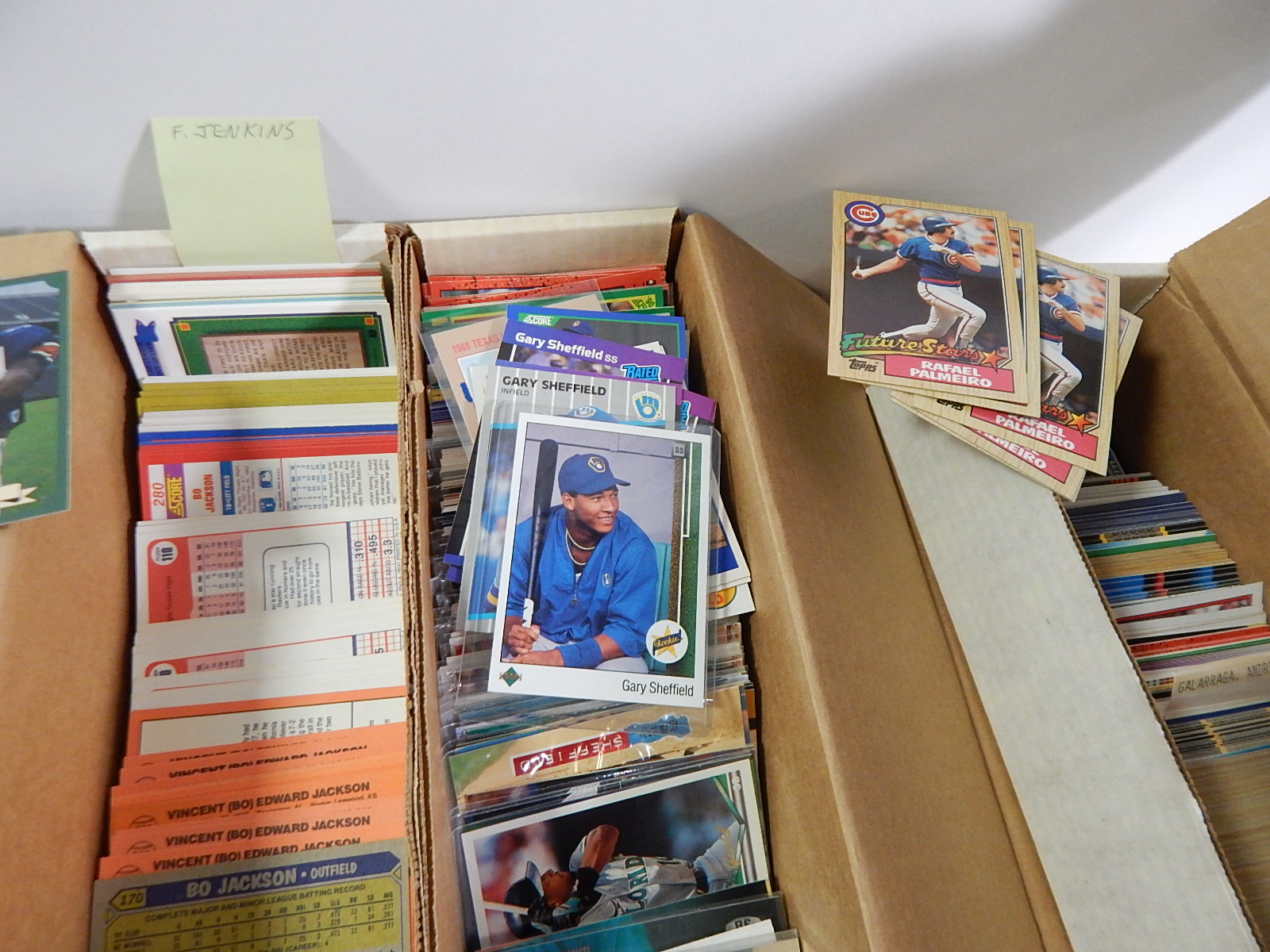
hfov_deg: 76.4
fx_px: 807
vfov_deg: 61.1
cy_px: 476
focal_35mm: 22
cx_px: 635
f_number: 3
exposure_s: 1/40
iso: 400
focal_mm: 4
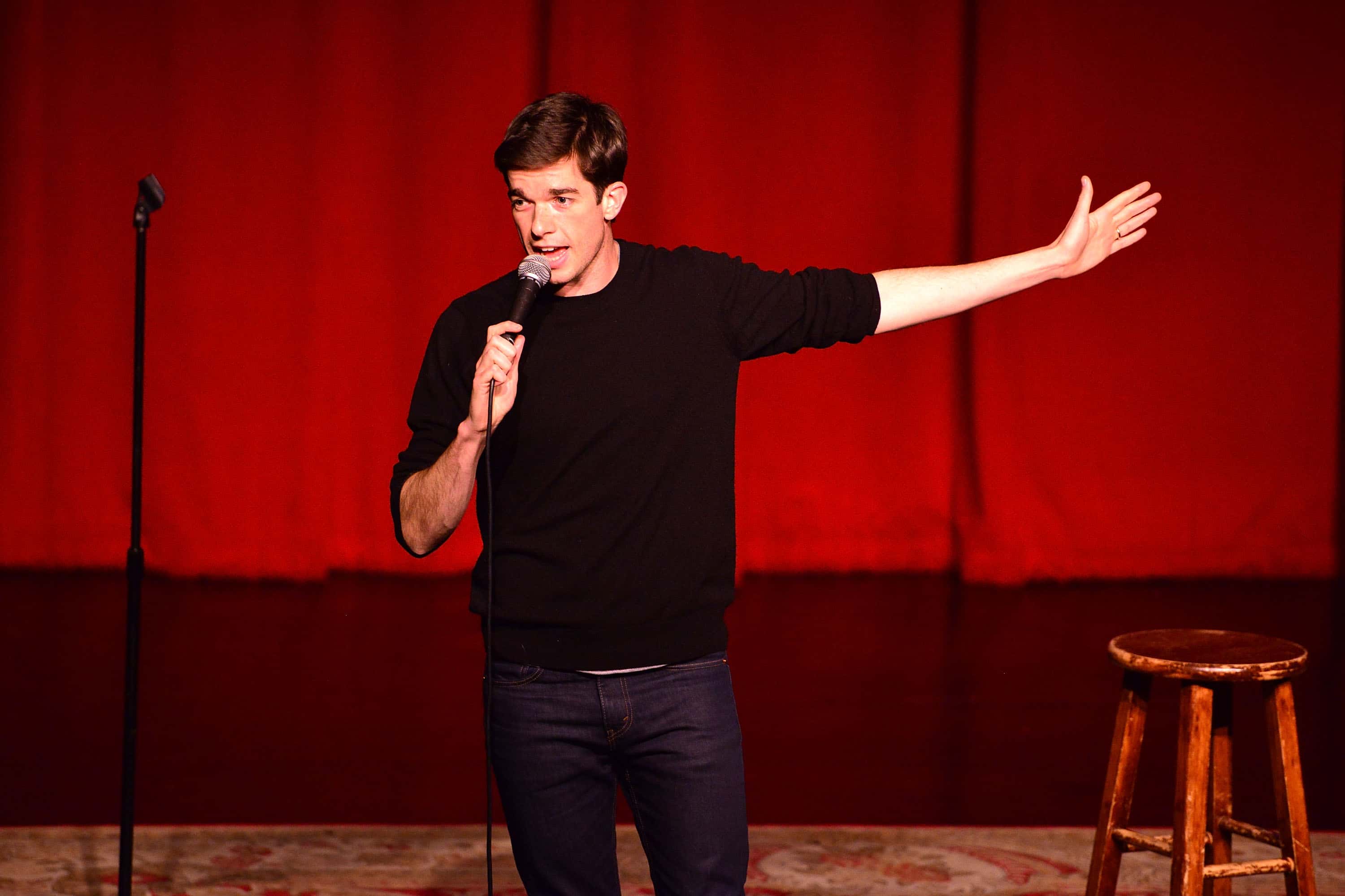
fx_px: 7098
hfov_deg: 10.8
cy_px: 448
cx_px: 672
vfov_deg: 7.2
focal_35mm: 190
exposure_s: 1/125
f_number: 3.5
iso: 2500
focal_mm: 190
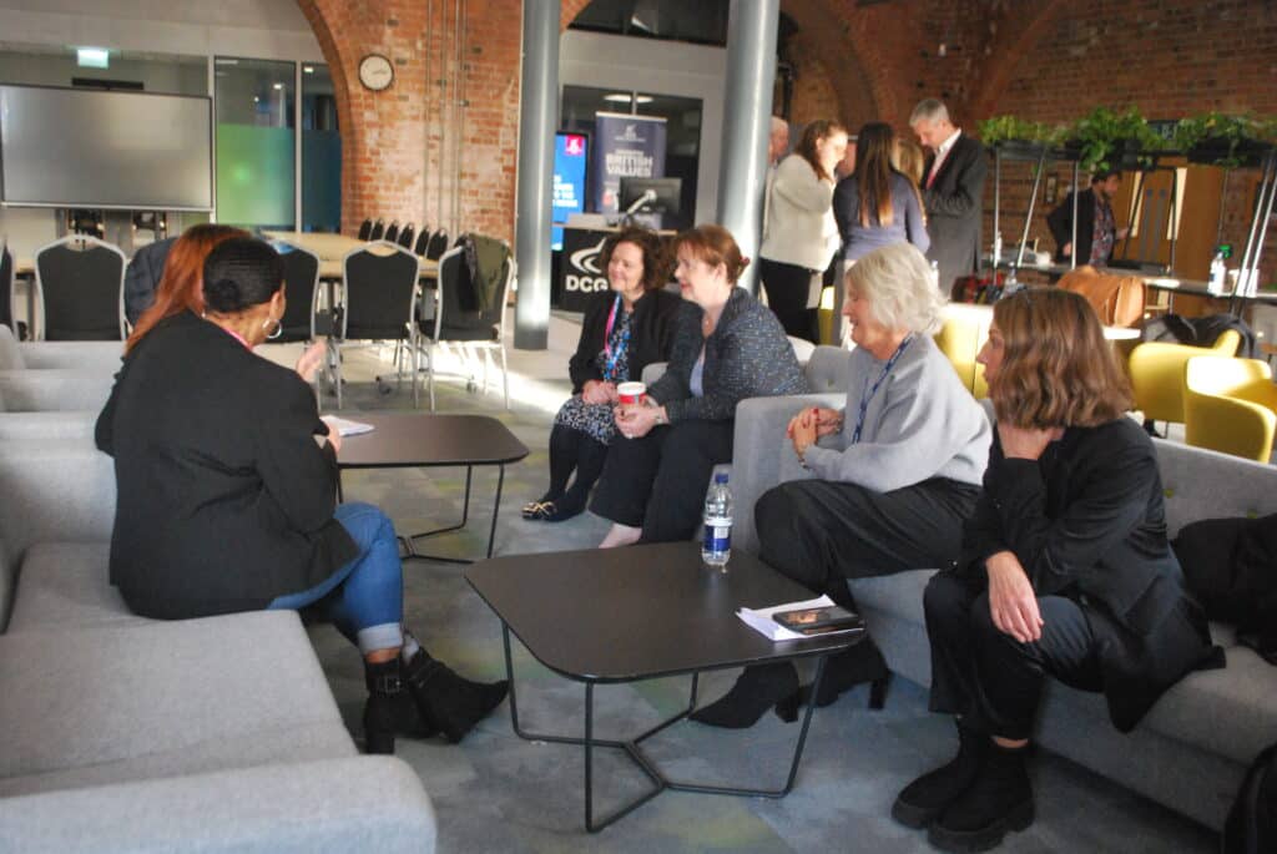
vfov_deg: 40.1
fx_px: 1172
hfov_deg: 57.2
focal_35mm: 33
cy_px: 427
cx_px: 638
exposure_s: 1/30
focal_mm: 22
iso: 1600
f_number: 4
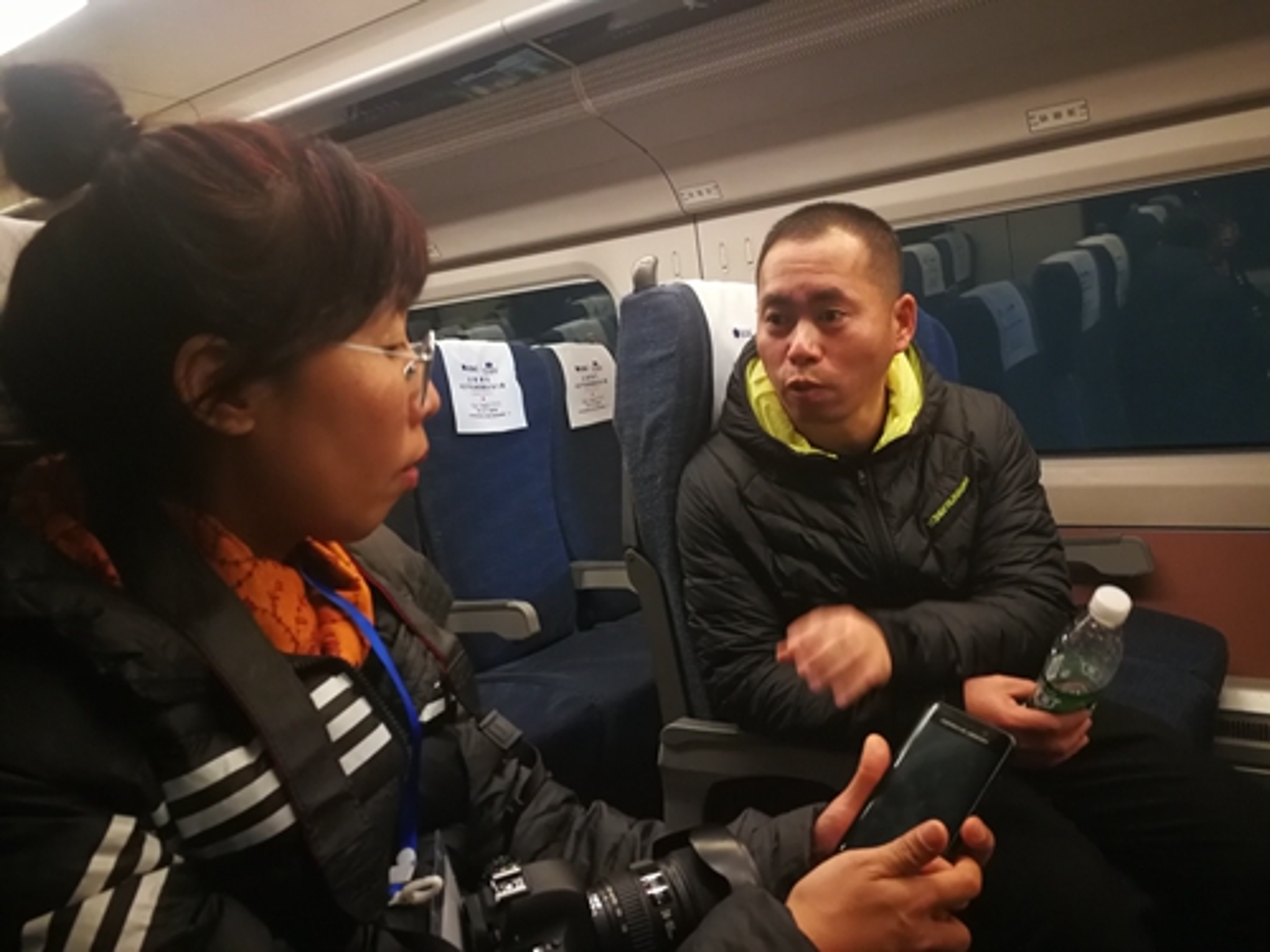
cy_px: 476
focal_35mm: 27
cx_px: 635
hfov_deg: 65.3
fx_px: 991
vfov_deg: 51.4
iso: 500
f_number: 2.2
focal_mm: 3.95
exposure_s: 1/20
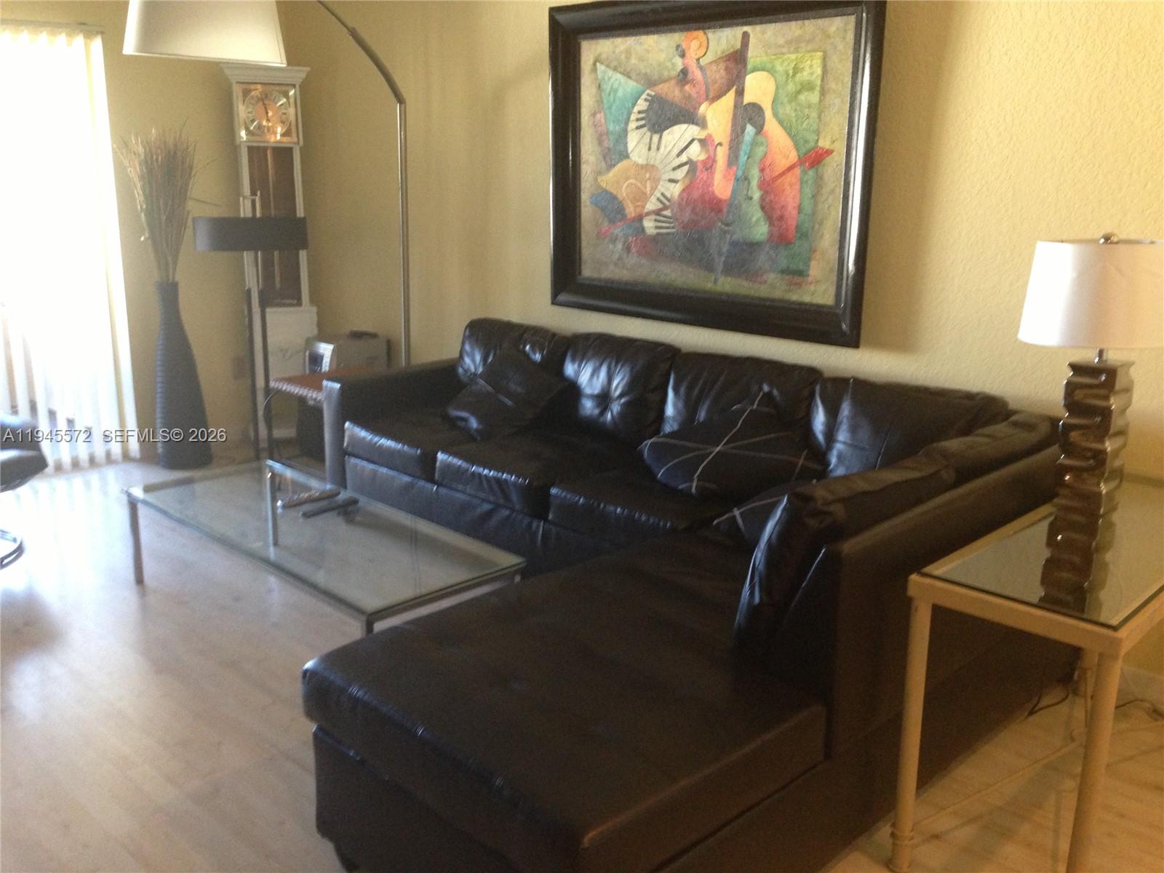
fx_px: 1110
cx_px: 582
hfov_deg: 55.4
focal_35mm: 33
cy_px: 436
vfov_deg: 42.9
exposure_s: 1/20
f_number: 2.4
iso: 250
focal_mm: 4.13
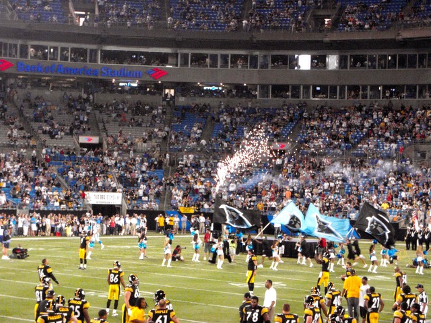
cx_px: 216
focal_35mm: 102
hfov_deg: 19.3
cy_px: 162
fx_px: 1270
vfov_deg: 14.5
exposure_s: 1/100
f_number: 5.1
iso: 800
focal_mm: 18.2
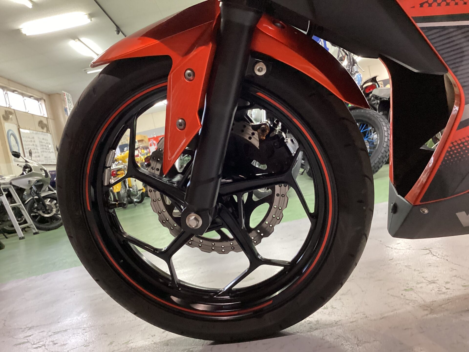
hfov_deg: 58.4
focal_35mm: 31
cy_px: 176
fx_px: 420
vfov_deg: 45.4
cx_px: 234
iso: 320
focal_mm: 3.3
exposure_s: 1/60
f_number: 2.4
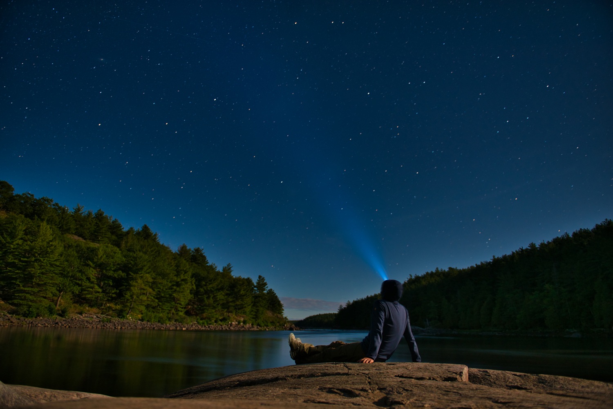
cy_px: 204
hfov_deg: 73.7
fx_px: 409
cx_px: 306
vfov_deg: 53.2
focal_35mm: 24
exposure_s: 30
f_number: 2.8
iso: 250
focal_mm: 24
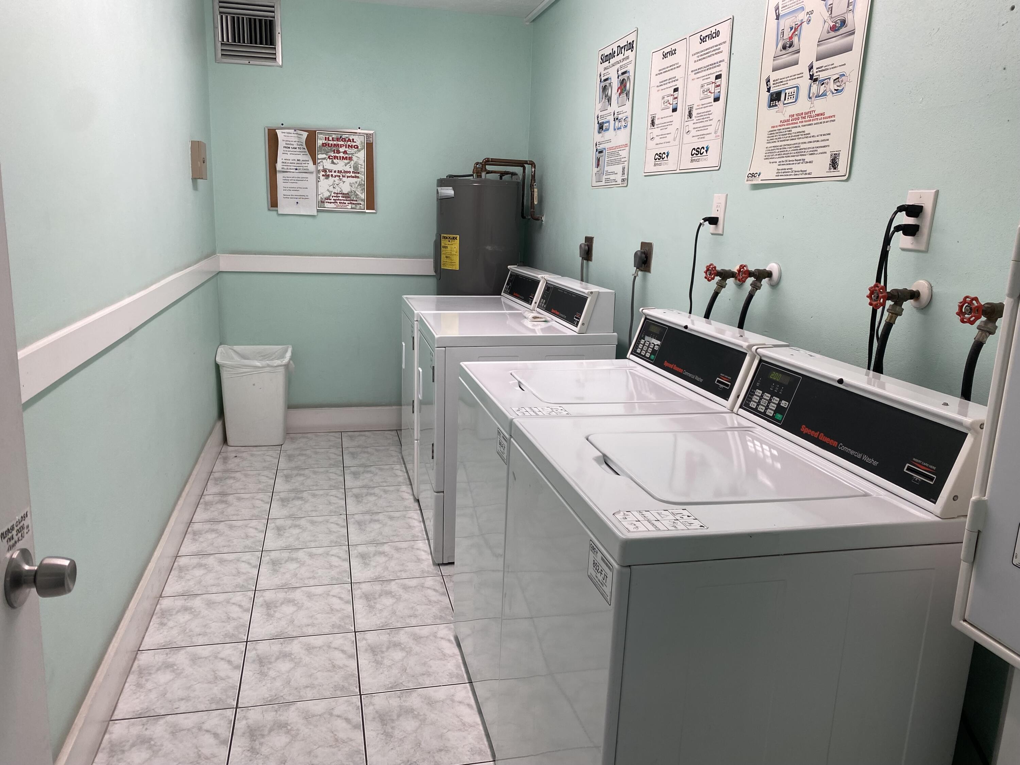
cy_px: 382
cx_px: 510
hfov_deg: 67.3
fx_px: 766
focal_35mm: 26
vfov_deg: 53.1
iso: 50
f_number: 1.8
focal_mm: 4.25
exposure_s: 1/120
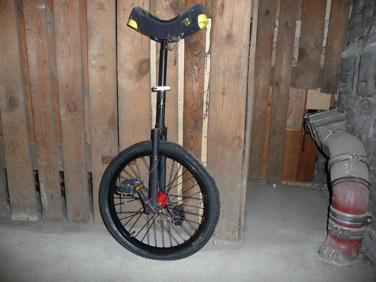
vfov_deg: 49.7
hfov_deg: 63.4
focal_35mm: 28
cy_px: 141
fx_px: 304
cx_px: 188
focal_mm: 4.7
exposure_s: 1/30
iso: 160
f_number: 3.3
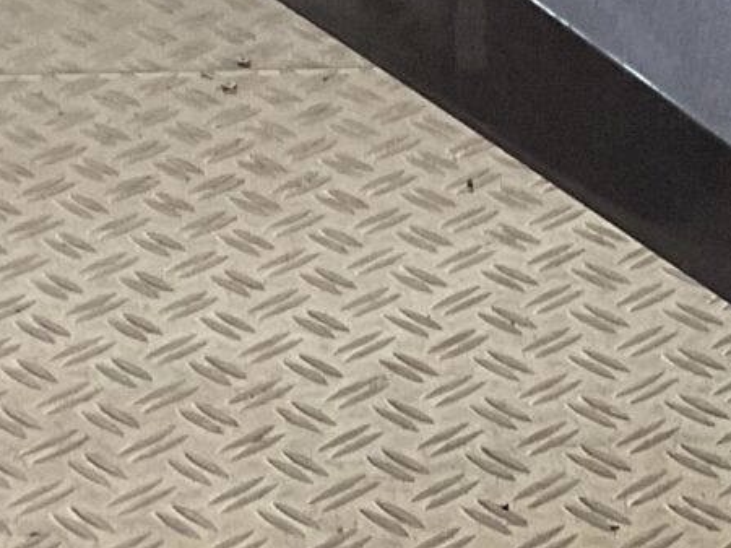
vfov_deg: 8.9
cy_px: 33
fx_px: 3483
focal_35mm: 165
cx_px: 534
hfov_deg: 12.0
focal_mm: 3
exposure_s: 1/100
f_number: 1.8
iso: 64
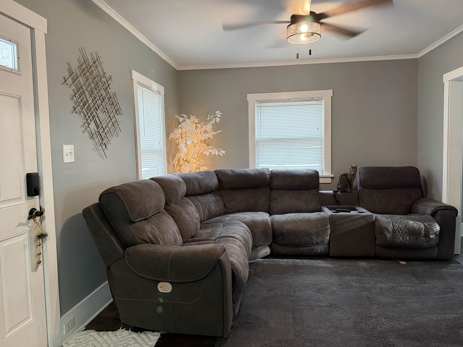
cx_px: 231
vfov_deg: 54.9
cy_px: 167
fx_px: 334
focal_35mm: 25
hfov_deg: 69.4
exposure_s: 1/60
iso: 640
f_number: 1.78
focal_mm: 6.76
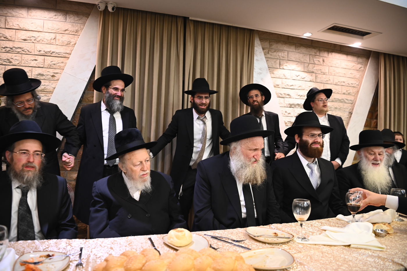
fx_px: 271
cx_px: 204
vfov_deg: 53.1
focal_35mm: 24
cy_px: 136
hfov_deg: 73.8
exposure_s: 1/125
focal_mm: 24
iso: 1600
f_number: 3.5
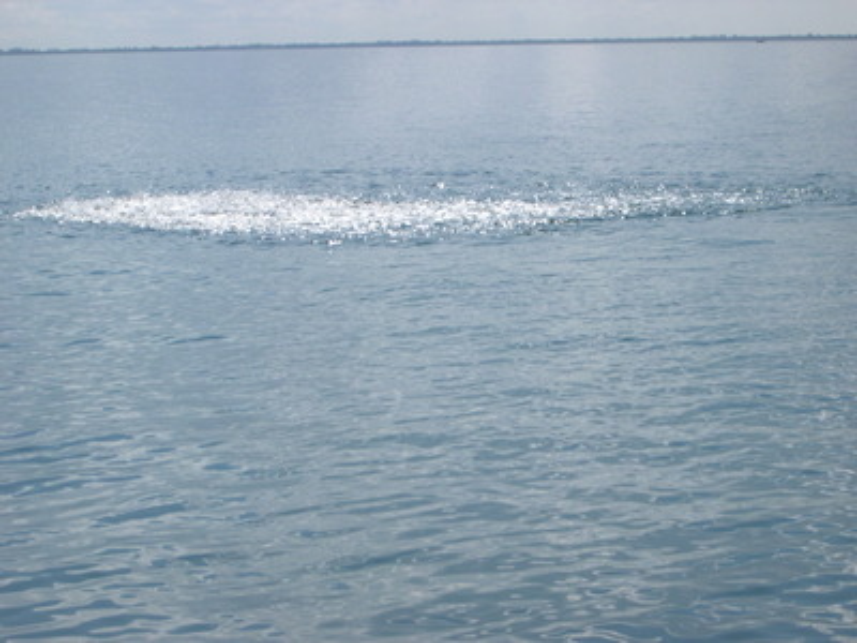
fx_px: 2822
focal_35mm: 114
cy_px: 322
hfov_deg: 17.3
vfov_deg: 13.0
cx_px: 428
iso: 100
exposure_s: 1/126
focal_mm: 24
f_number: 13.4
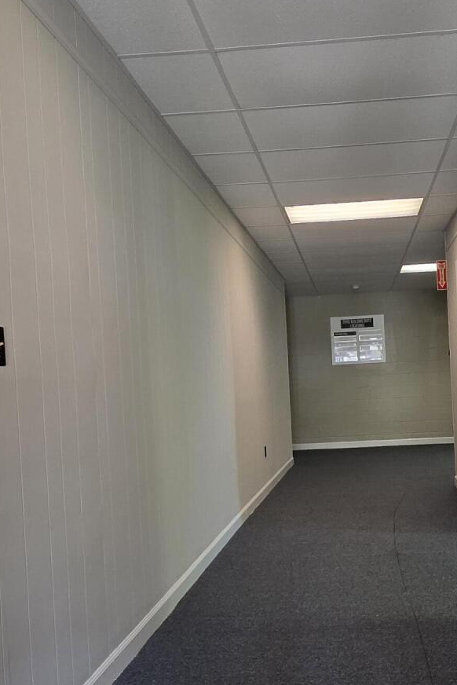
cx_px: 316
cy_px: 399
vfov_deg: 59.9
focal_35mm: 31
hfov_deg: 41.6
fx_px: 590
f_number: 1.9
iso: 200
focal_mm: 2.2
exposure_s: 1/120
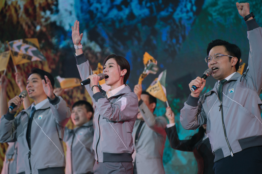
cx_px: 131
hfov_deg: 11.4
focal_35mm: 180
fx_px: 1310
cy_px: 87
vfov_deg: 7.6
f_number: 2.8
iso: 320
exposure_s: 1/320
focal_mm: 180
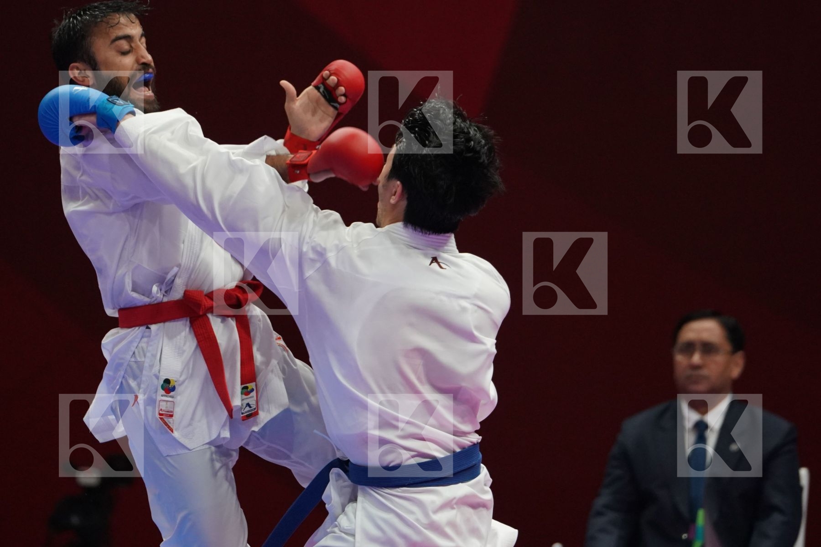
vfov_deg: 3.3
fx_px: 9578
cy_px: 274
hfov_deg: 4.9
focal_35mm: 420
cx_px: 410
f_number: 4
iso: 2500
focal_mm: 280
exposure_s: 1/1000
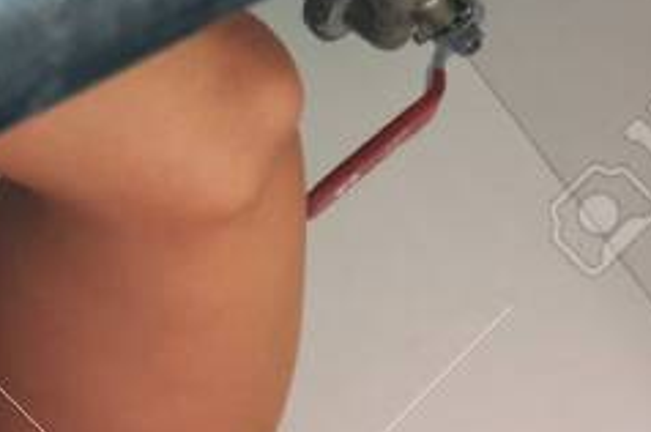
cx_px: 213
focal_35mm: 238
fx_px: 4293
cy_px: 990
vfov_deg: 5.6
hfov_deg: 8.7
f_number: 5.6
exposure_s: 1/13
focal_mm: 29
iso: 1000
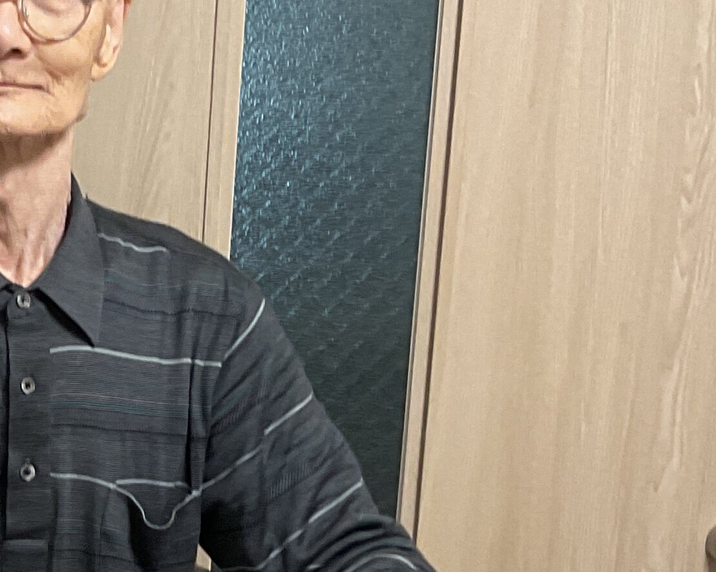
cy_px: 498
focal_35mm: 103
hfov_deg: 16.8
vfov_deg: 14.8
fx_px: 2182
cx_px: -372
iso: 80
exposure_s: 1/60
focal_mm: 3
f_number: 1.8
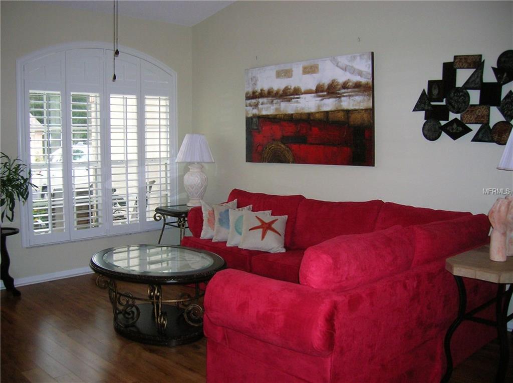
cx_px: 256
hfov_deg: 54.0
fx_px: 503
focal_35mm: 34
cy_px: 192
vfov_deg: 41.7
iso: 159
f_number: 2.9
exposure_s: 1/60.1
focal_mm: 5.7
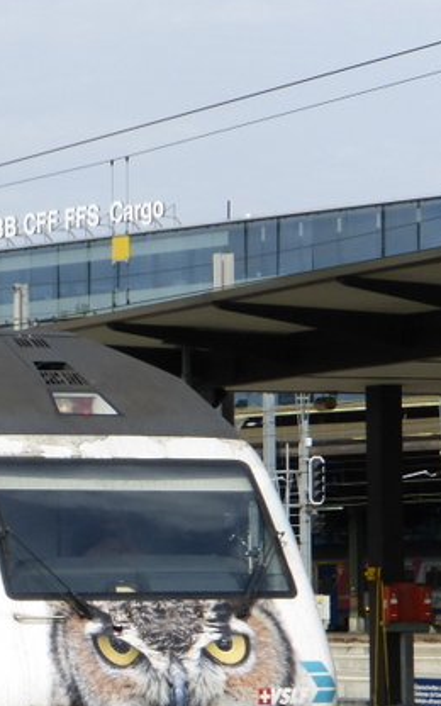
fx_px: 3384
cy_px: 560
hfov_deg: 7.4
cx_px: -56
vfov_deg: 11.9
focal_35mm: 176
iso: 100
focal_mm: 11.7
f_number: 4.9
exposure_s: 1/640
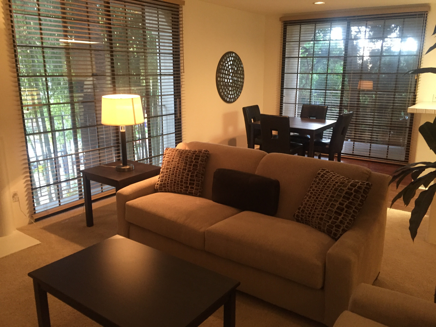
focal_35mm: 29
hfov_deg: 61.7
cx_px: 218
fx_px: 365
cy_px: 164
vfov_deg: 48.2
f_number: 2.2
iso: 250
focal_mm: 4.15
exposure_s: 1/17
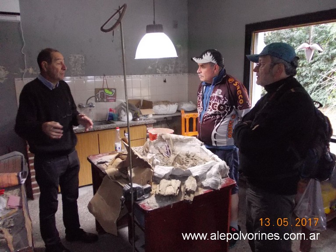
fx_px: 272
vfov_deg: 49.7
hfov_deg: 63.5
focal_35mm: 28
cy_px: 126
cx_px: 168
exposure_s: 1/60
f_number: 2.7
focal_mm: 4
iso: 800
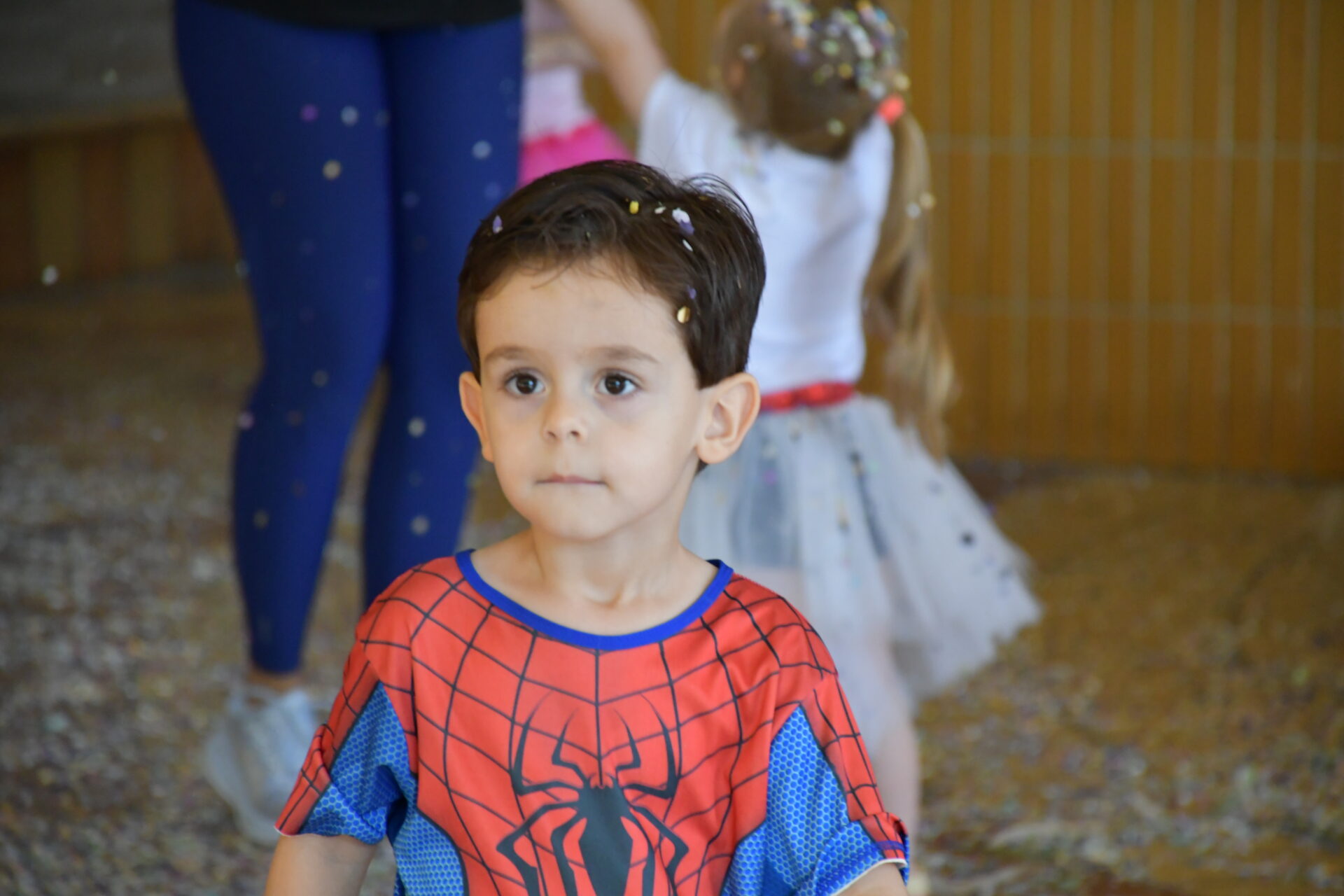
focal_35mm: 210
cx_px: 672
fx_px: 7839
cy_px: 448
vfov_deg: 6.5
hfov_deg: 9.8
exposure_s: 1/400
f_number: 5.6
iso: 3200
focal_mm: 140
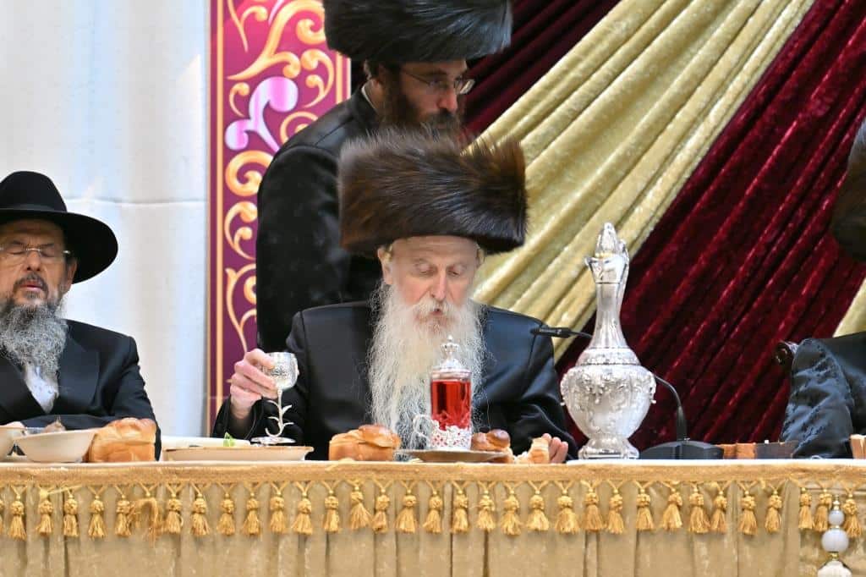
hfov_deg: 6.9
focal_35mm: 300
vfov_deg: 4.6
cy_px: 288
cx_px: 433
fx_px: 7214
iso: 400
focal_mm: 200
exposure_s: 1/200
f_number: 2.8
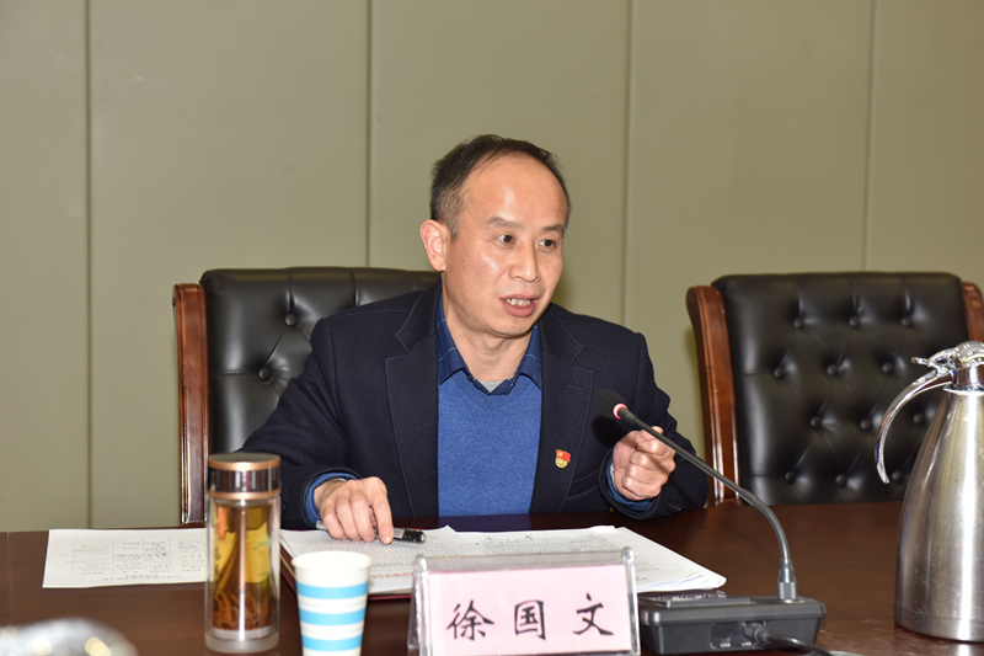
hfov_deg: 28.8
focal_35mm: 70
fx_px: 1913
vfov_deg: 19.4
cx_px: 492
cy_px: 328
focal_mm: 70
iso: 400
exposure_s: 1/60
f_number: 5.6
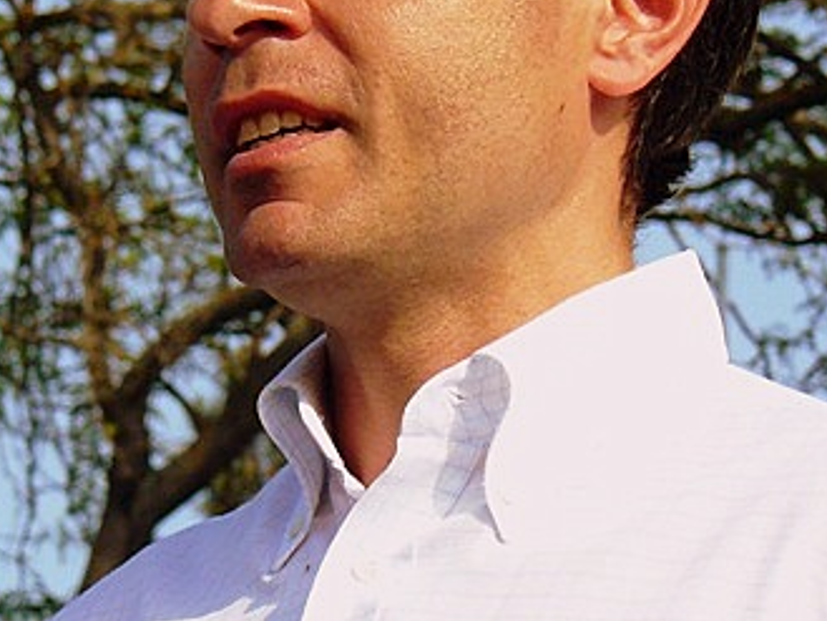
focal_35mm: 474
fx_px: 11328
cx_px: 324
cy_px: 126
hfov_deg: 4.2
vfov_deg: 3.1
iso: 200
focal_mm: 40.7
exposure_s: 1/400
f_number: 7.1
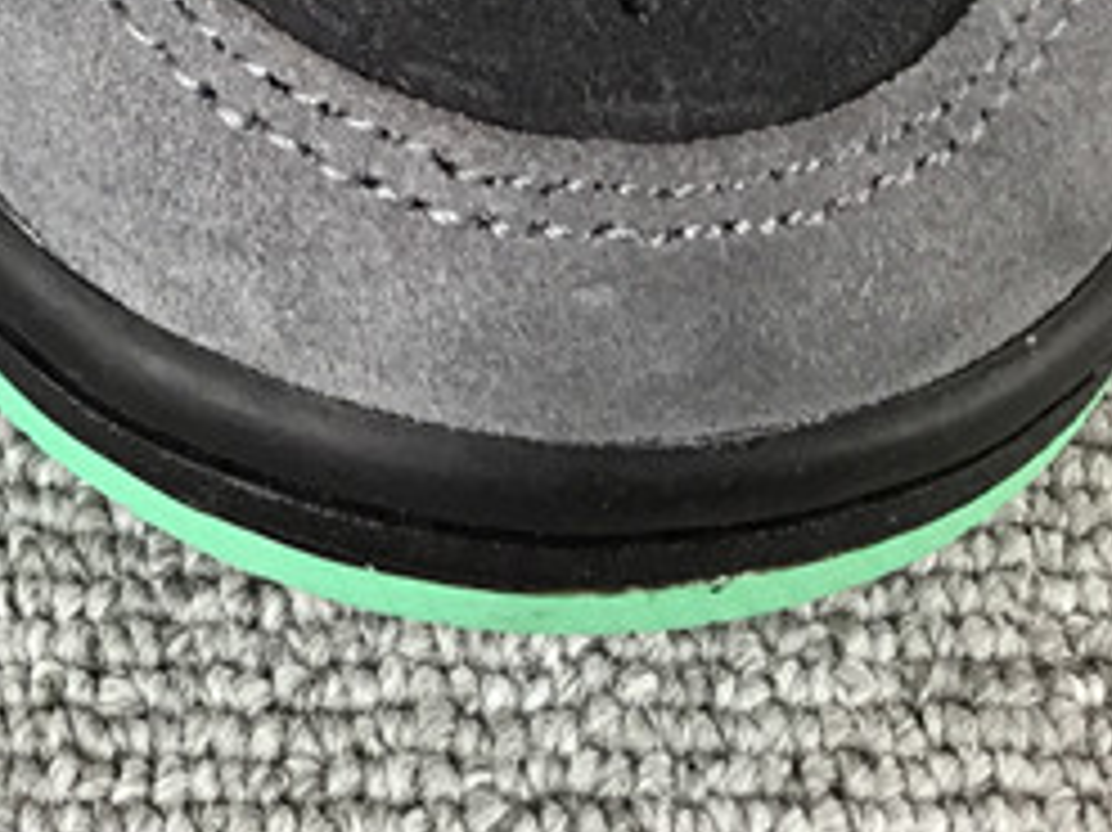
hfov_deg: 16.3
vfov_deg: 12.2
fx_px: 3628
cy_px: -600
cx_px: -392
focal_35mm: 113
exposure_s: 1/100
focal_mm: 3.3
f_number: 2.4
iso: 32
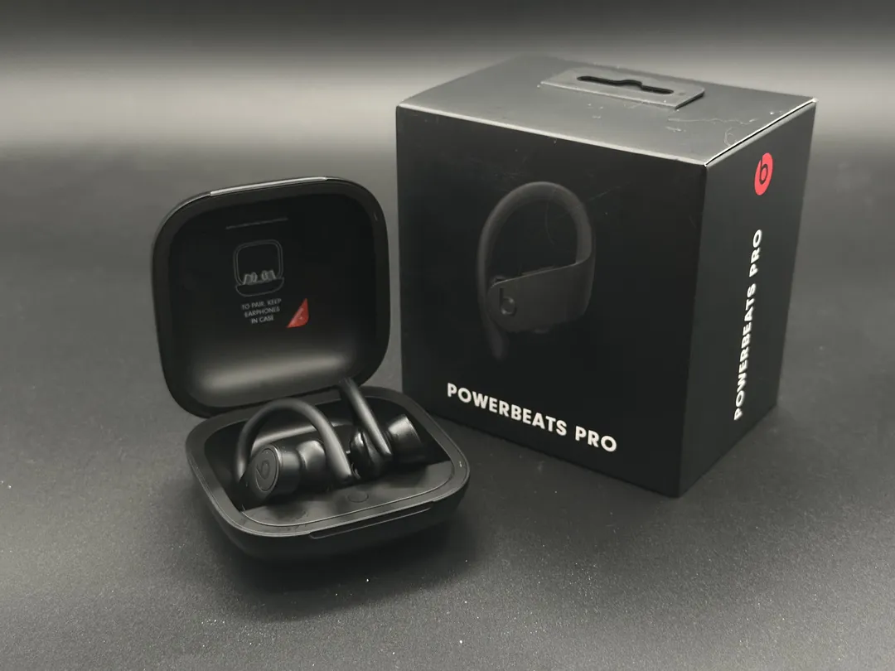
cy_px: 336
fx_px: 1241
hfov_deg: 39.7
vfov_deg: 30.3
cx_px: 448
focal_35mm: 48
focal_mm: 6.86
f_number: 1.78
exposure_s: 1/24
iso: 640
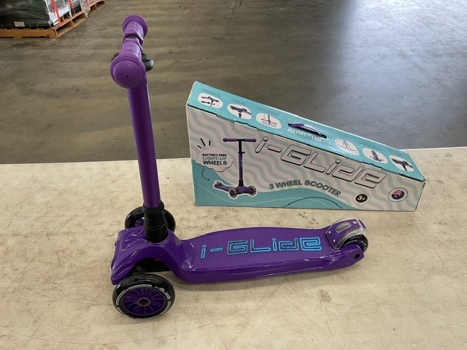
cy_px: 175
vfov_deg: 48.2
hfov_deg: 61.7
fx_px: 391
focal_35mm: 29
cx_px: 234
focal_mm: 3
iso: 40
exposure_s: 1/50
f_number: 1.8
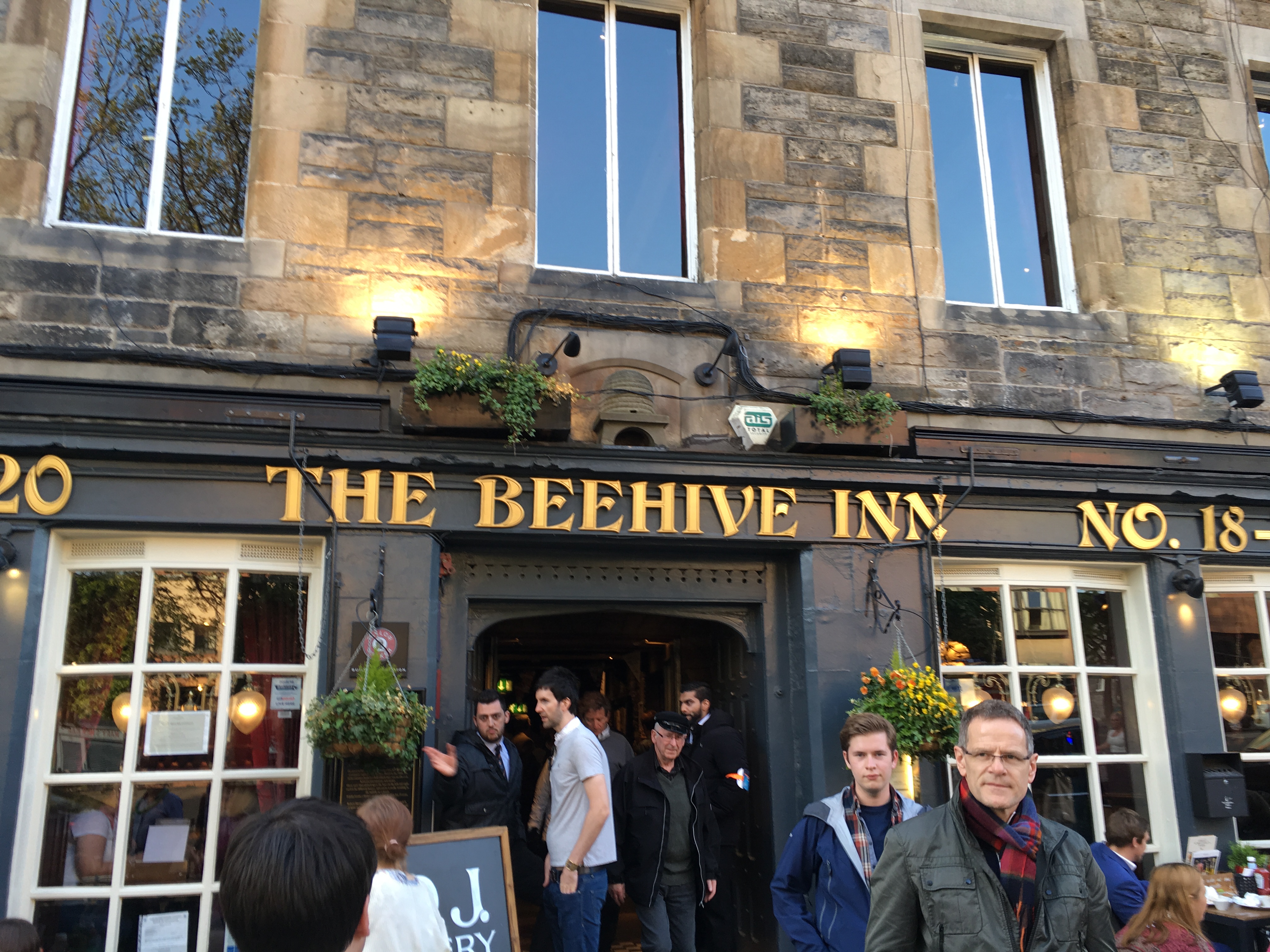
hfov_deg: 61.7
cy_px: 476
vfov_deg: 48.2
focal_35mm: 29
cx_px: 635
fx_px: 1064
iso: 25
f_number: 2.2
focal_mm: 4.15
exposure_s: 1/50
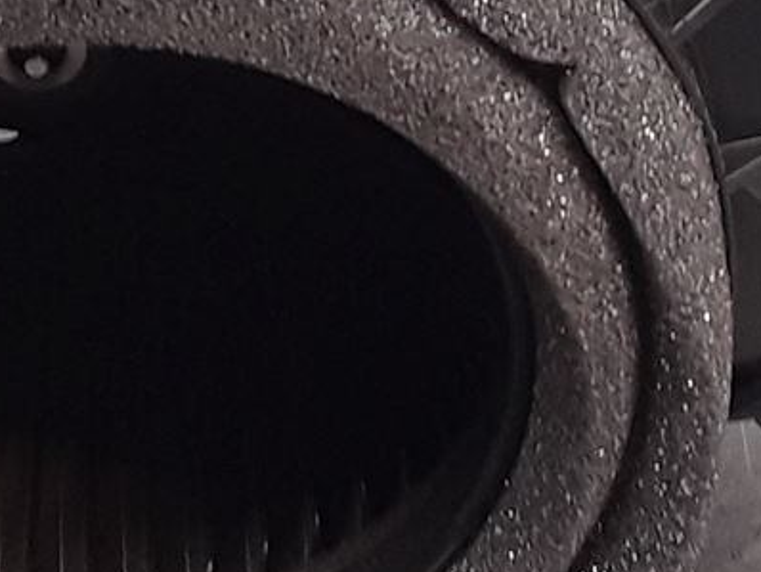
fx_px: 3168
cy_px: 383
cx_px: 222
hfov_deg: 13.7
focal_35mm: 144
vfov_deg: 10.3
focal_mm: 2.91
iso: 50
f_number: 1.9
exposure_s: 1/50
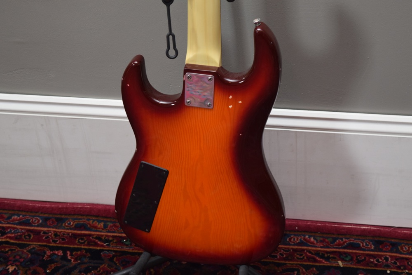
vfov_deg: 17.5
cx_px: 206
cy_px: 138
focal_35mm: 78
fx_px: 893
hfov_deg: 26.0
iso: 1100
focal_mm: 52
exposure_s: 1/60
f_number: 5.6
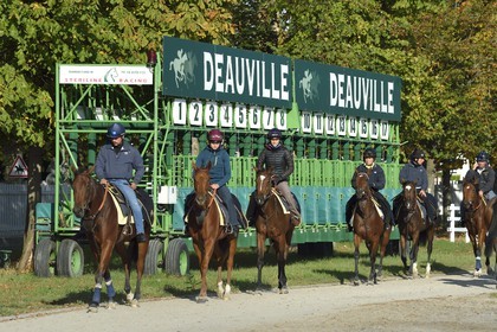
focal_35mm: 200
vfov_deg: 6.9
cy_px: 166
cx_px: 248
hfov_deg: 10.3
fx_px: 2761
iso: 200
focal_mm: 200
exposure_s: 1/320
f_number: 10
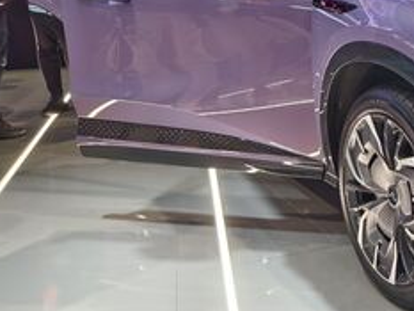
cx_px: 457
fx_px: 646
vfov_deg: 26.6
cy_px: 66
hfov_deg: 31.5
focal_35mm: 54
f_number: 1.75
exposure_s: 1/100
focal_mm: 8.67
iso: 63
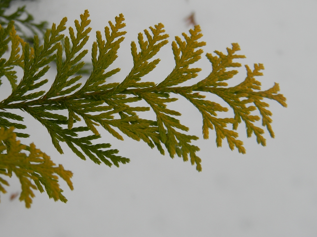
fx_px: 815
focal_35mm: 89
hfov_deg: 22.0
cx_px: 122
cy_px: 96
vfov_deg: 16.6
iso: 80
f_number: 4.3
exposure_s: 1/60.7
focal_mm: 12.2
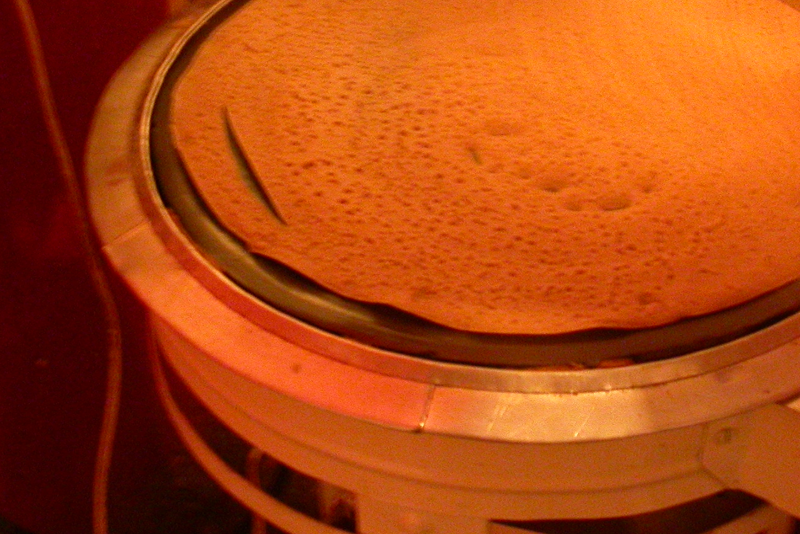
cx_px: 417
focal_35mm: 69
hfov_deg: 29.2
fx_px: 1534
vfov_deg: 19.5
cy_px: 84
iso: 400
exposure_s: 1/1.5
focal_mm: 7.85
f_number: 2.6
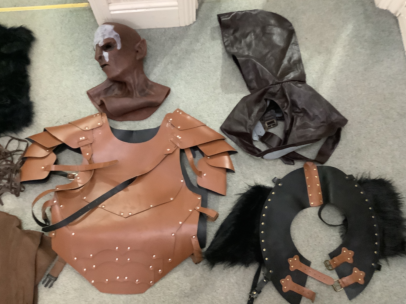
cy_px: 150
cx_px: 203
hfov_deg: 56.8
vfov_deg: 44.2
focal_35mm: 32
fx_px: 375
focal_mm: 3.3
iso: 640
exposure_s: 1/20
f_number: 2.4
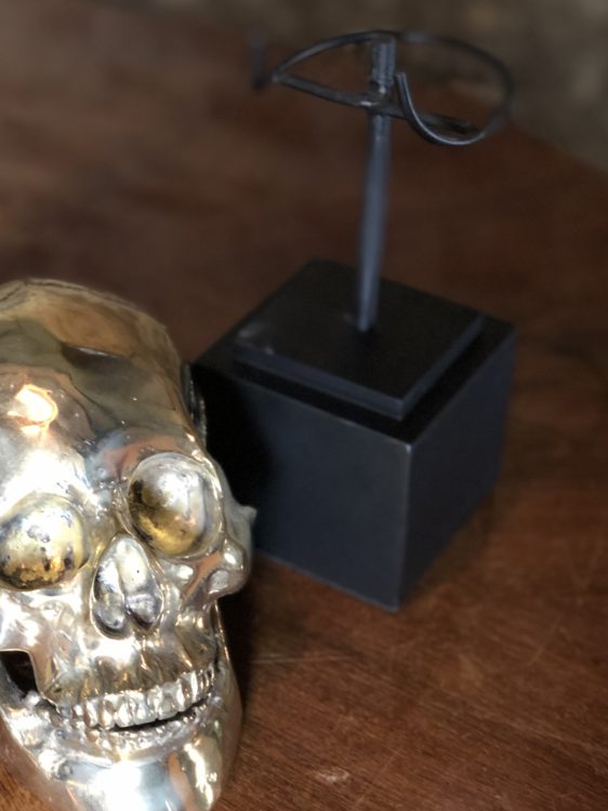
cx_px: 234
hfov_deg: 20.7
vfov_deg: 27.4
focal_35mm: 71
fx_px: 1664
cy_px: 385
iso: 200
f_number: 2.4
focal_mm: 6
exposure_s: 1/8
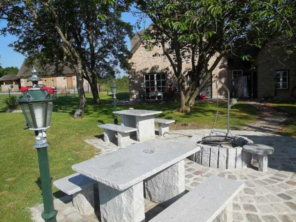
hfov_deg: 69.4
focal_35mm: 25
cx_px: 148
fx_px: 214
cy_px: 111
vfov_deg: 54.9
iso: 125
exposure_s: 1/1600
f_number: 3.1
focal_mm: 4.5
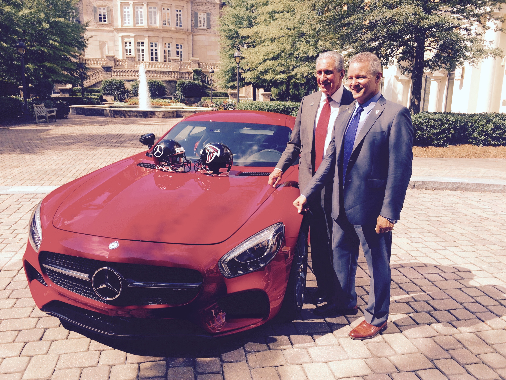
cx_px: 253
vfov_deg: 48.2
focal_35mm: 29
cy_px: 190
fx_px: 424
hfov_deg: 61.7
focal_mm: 4.15
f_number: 2.2
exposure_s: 1/1140
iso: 32
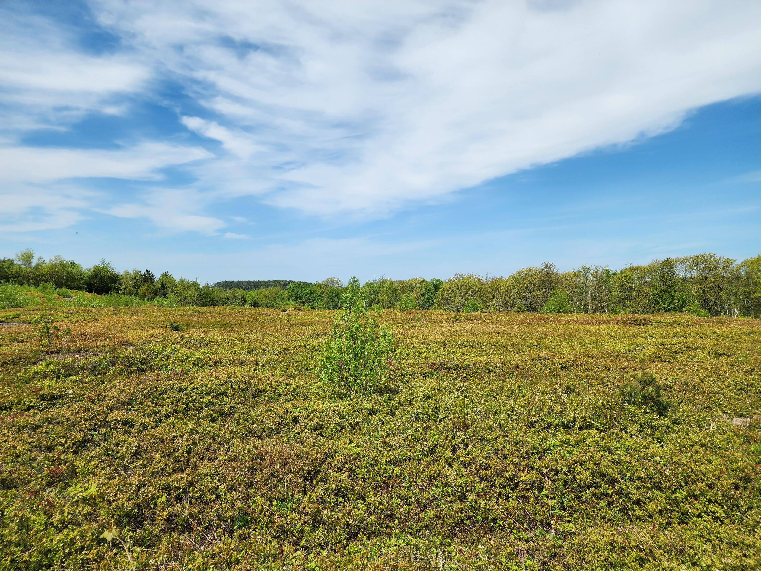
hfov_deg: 73.9
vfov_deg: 58.9
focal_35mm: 23
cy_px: 286
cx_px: 380
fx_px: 506
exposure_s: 1/1910
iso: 12
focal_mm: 6.4
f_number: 1.8
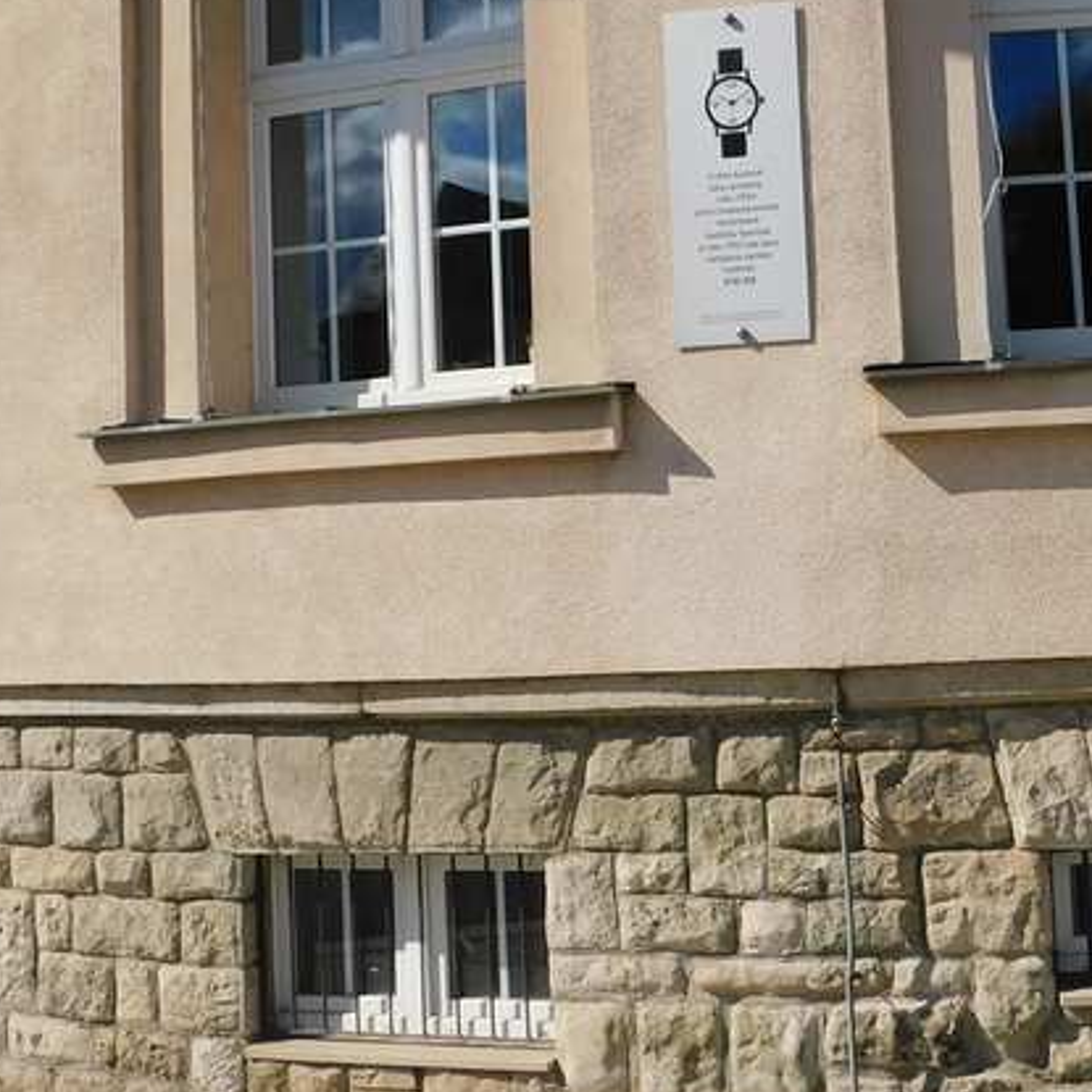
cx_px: 853
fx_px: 1749
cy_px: 421
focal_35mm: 49
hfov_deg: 33.8
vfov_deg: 34.5
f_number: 6
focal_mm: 4
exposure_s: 1/640
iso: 125
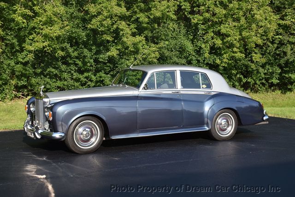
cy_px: 98
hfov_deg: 37.8
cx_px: 148
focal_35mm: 52
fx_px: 431
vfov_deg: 25.8
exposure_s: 1/500
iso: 250
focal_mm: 35
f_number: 8
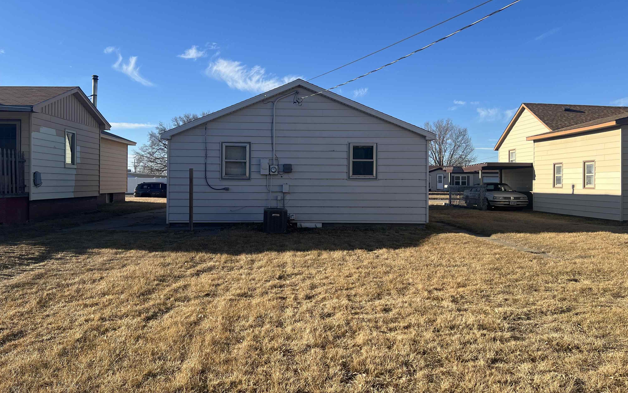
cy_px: 177
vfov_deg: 44.5
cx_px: 311
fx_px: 479
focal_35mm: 28
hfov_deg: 66.5
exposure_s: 1/3165
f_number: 1.5
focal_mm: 5.7
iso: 50
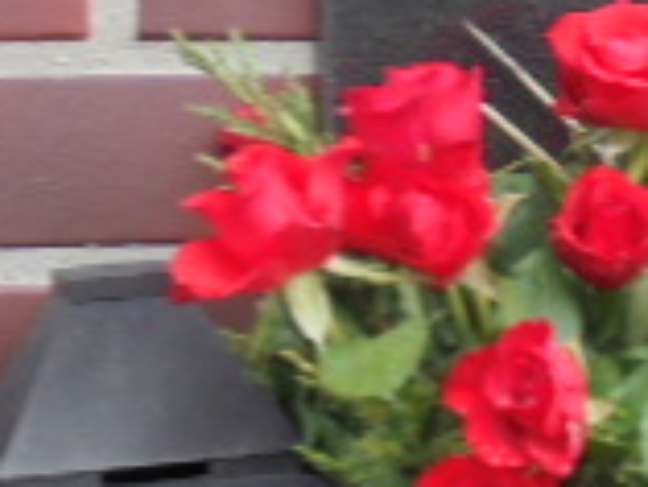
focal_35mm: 155
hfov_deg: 12.6
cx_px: 598
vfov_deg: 9.6
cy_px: 70
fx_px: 2904
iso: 100
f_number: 4.2
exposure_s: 1/50
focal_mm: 6.9
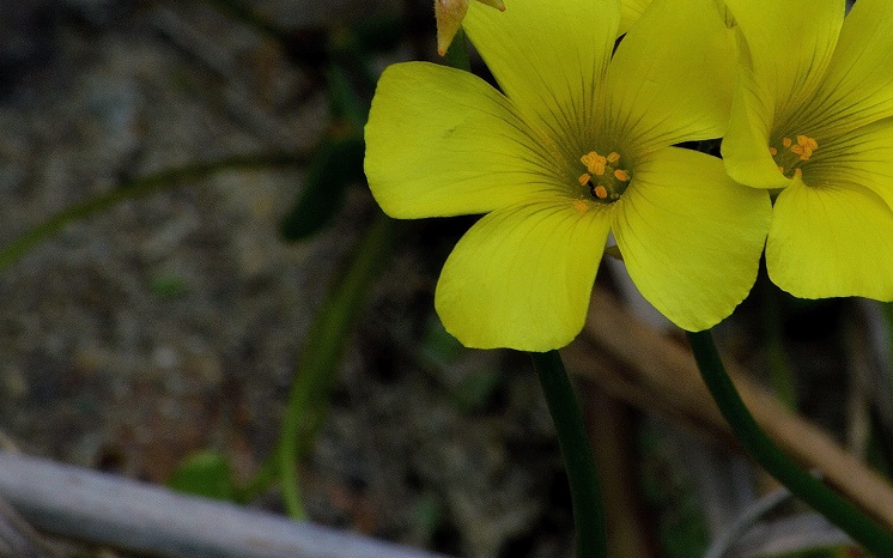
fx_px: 17934
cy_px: 157
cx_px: 676
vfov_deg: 1.8
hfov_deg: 2.9
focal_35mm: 737
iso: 400
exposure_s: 1/100
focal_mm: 300
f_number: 29
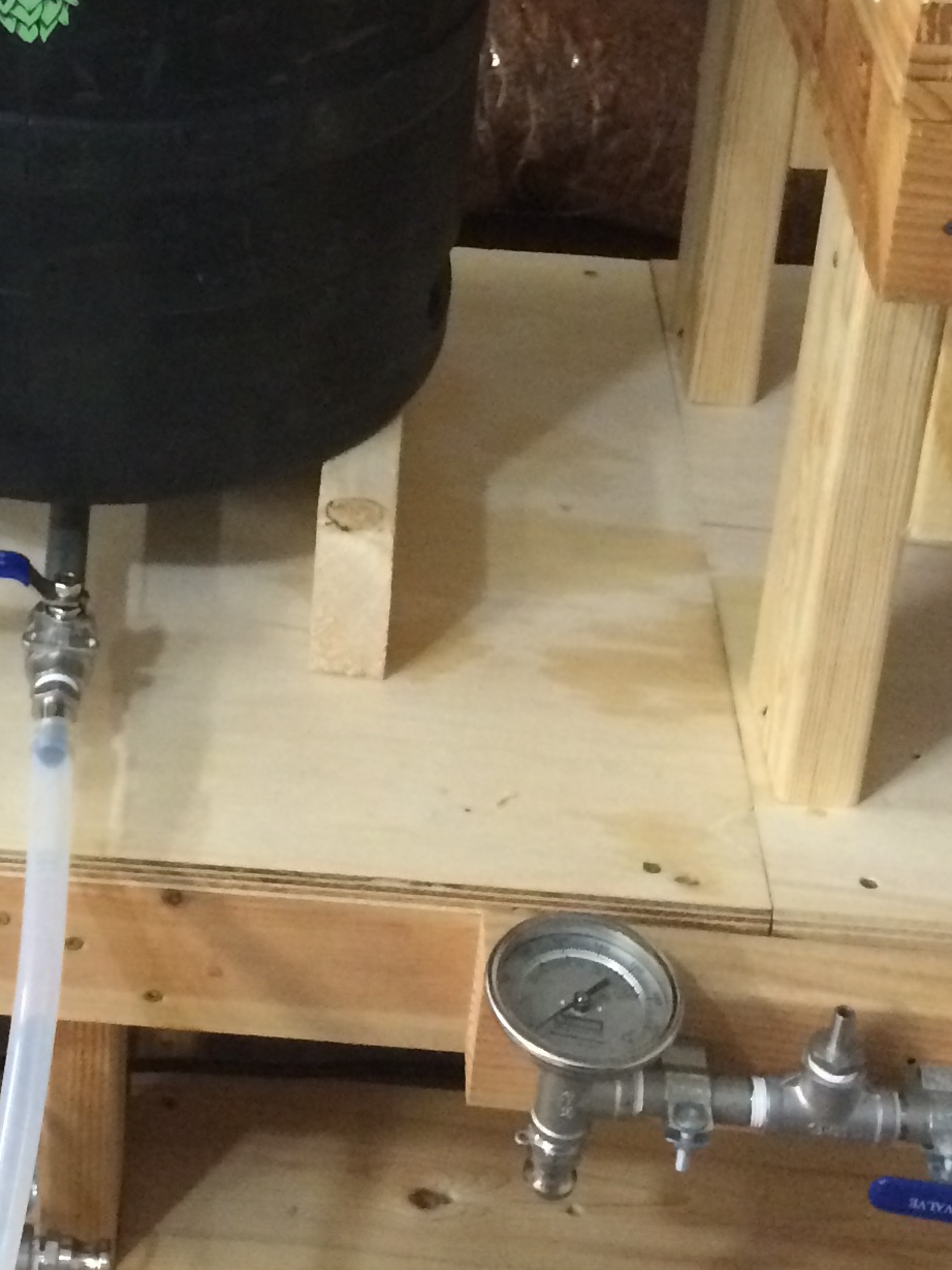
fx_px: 2823
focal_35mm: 77
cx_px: 12
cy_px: 141
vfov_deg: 24.6
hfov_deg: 18.7
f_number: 2.2
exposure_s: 1/15
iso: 320
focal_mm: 4.15
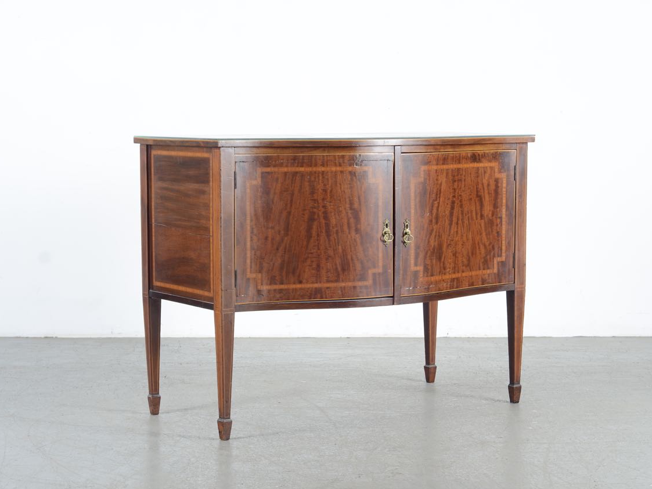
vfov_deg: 18.0
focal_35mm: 82
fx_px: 1545
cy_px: 245
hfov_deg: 23.8
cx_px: 348
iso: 100
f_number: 6.3
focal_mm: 50
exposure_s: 1/125
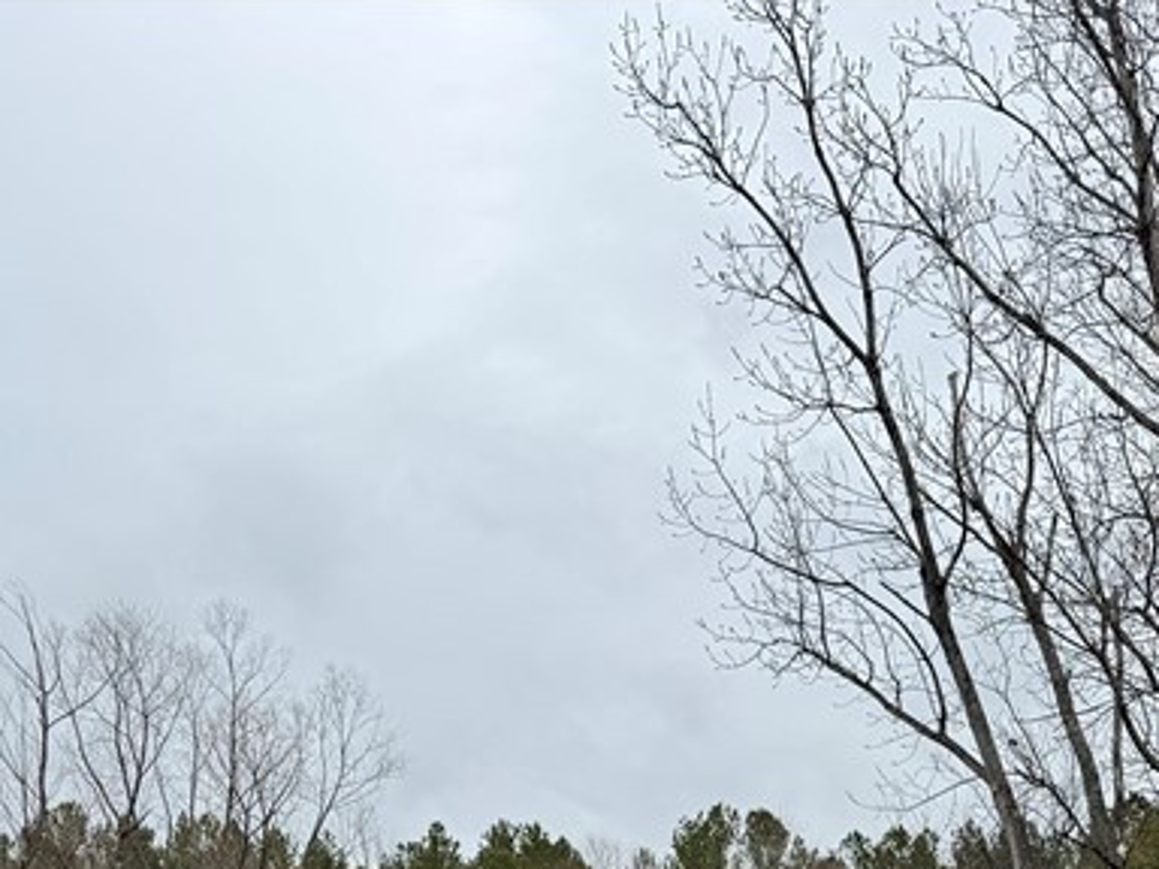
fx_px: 2143
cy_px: 1153
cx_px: 410
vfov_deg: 20.7
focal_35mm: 64
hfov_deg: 30.1
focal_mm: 6.76
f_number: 1.78
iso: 80
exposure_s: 1/2506
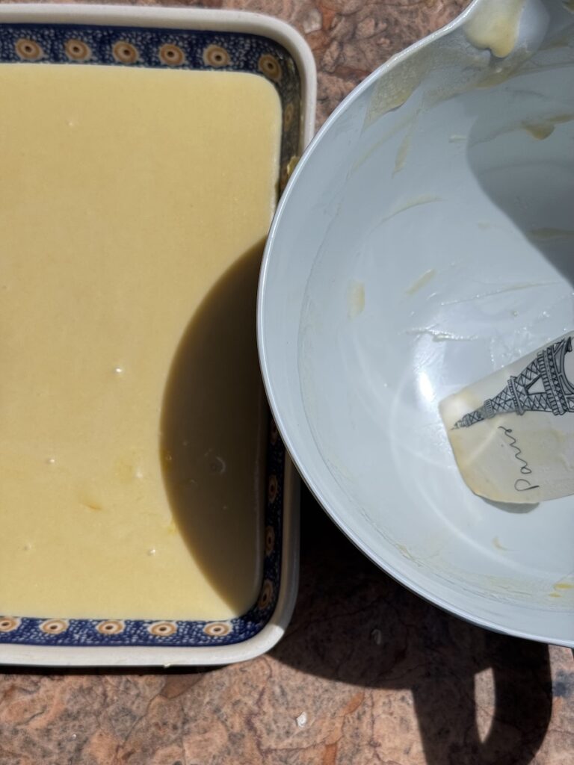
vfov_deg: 39.7
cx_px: 287
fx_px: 1061
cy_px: 382
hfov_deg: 30.3
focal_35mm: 48
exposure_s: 1/2717
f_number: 1.78
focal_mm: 6.76
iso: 64
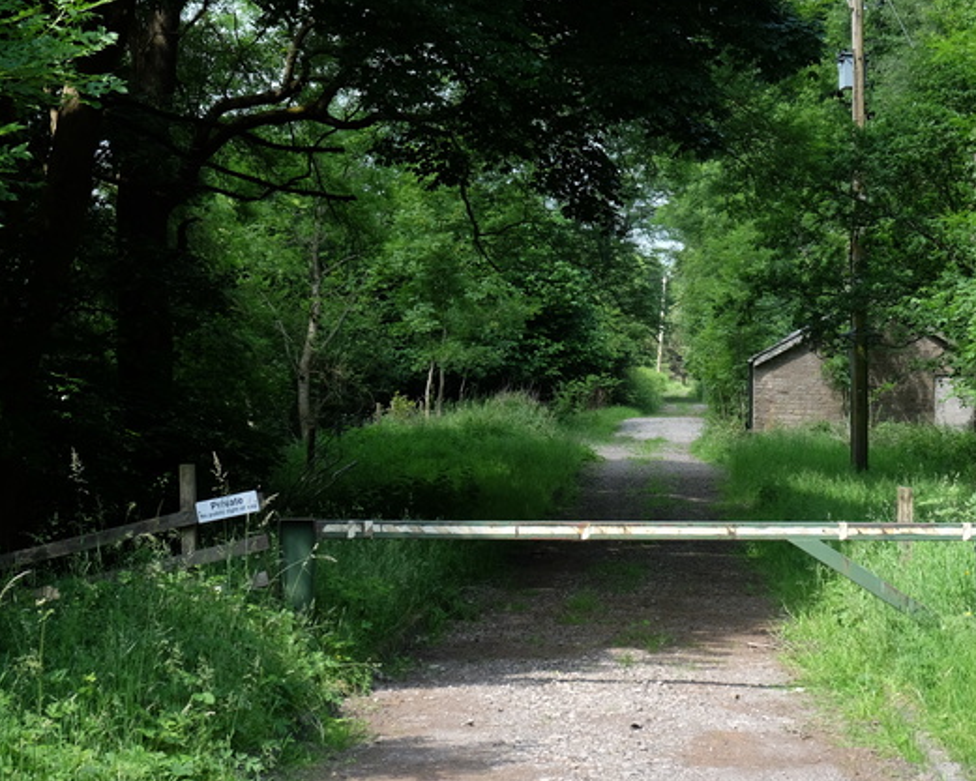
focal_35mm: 87
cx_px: 680
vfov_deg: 17.7
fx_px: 2514
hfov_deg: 21.9
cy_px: 425
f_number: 5.6
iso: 200
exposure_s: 1/200
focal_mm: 40.7
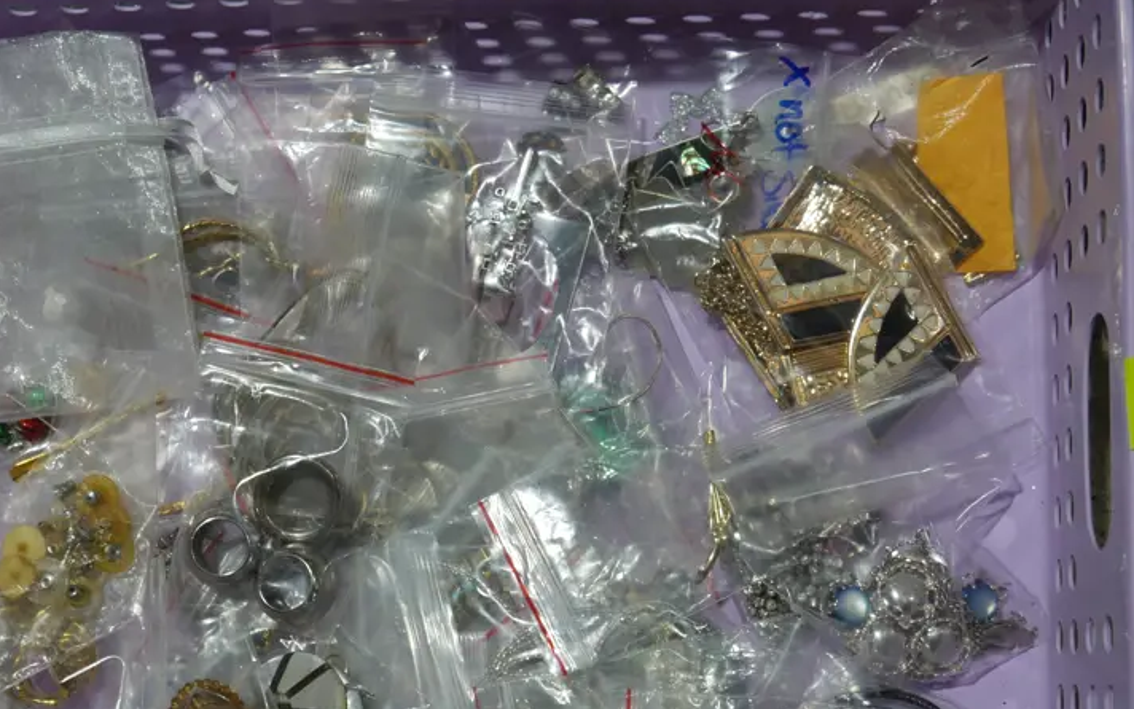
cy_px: 458
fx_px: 1885
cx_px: 389
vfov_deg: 21.2
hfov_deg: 33.2
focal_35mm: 61
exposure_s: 1/100
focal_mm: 20
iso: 200
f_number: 4.5
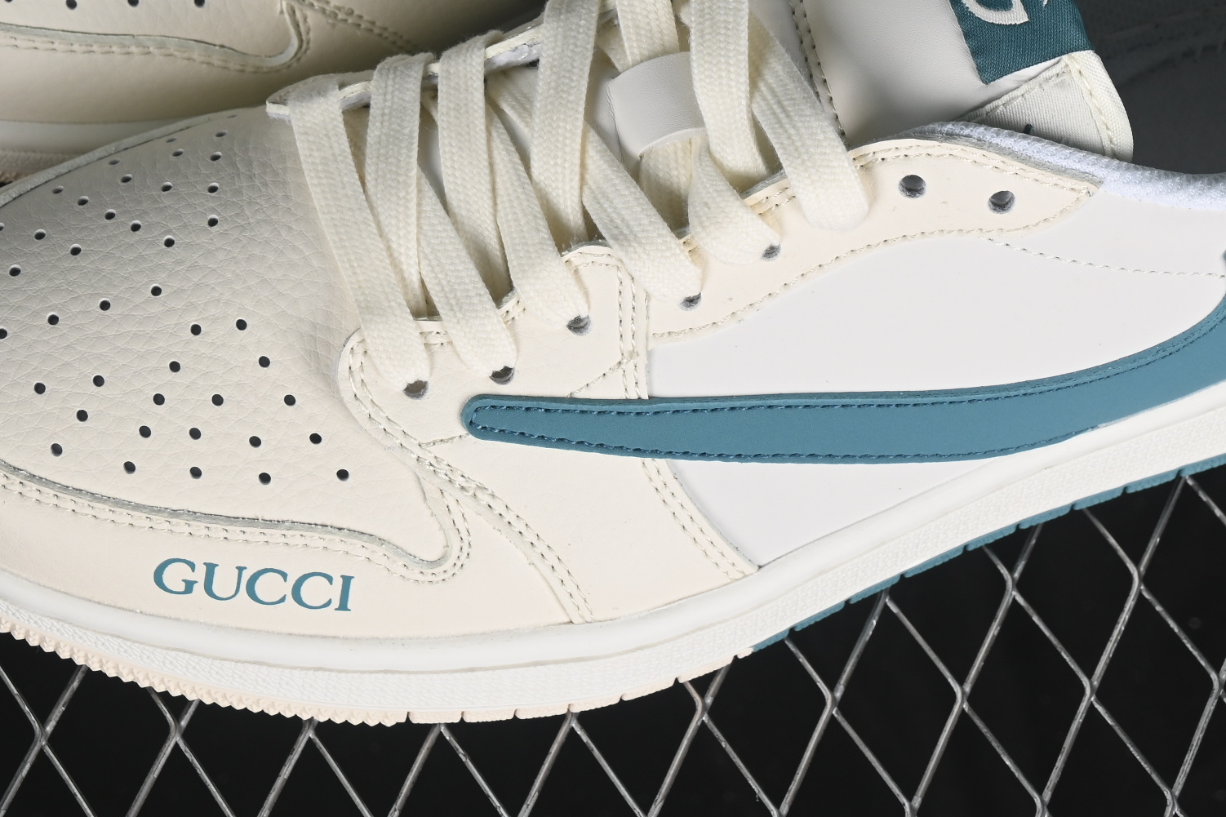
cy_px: 72
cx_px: 620
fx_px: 4733
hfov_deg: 14.8
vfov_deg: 9.8
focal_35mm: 139
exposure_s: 1/60
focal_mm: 50
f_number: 8
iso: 160
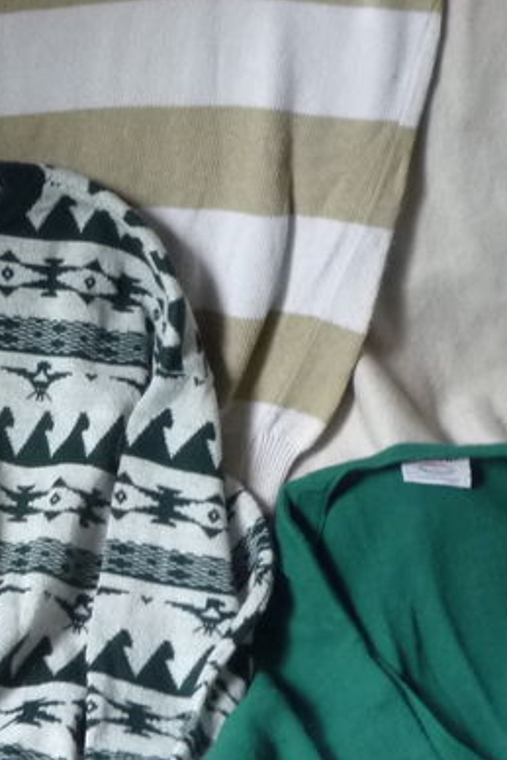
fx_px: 1414
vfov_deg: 29.9
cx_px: -35
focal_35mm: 67
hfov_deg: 19.6
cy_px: 484
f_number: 2.8
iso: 250
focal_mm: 4.4
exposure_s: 1/30
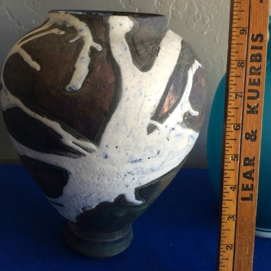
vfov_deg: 47.2
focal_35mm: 35
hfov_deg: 46.9
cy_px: 134
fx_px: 310
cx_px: 105
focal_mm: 4.15
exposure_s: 1/30
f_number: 2.2
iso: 40
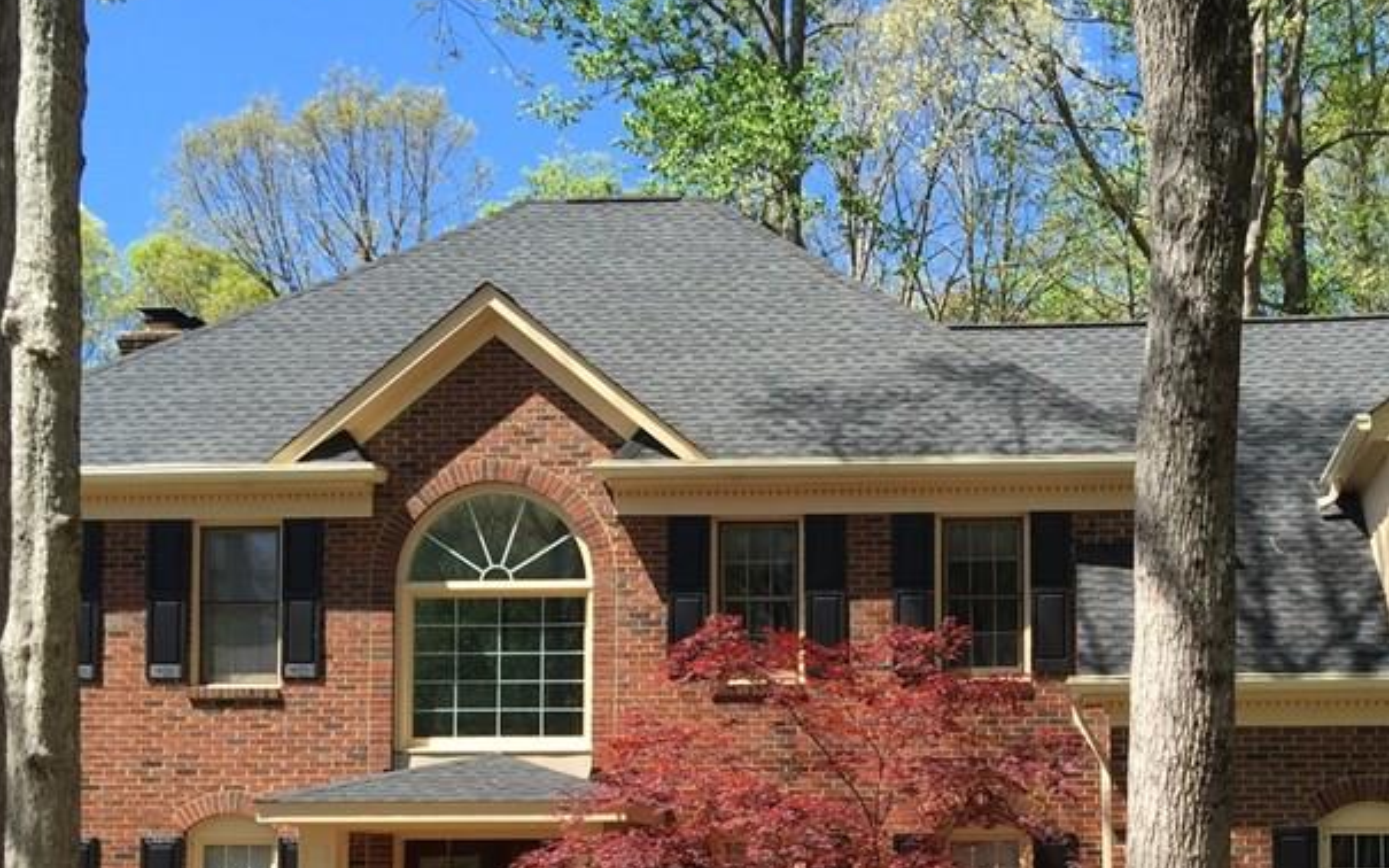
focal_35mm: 52
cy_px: 808
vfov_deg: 24.1
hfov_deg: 38.3
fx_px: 1968
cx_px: 953
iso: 32
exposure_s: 1/719
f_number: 2.2
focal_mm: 4.15
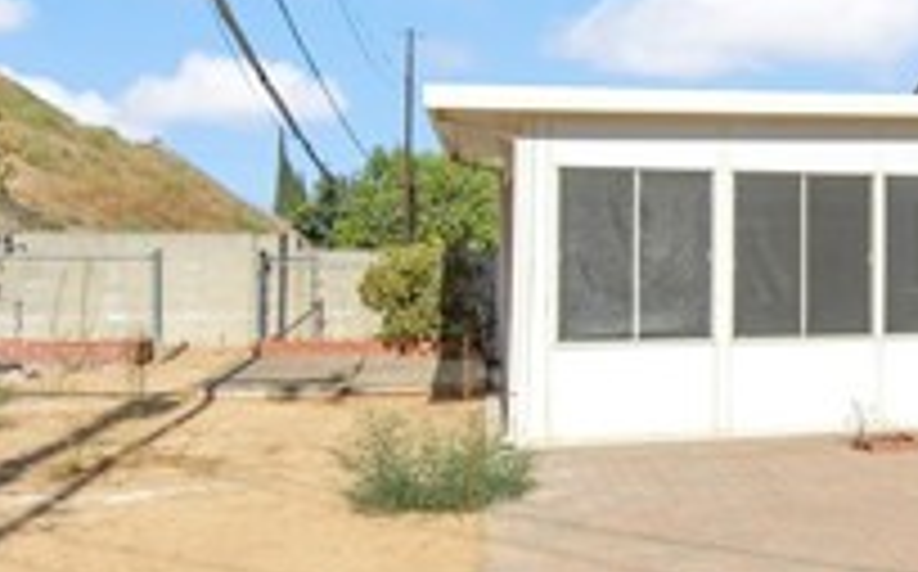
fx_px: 1200
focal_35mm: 48
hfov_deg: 37.8
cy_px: 227
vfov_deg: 26.7
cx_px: 896
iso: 200
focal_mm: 15
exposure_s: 1/500
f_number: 11
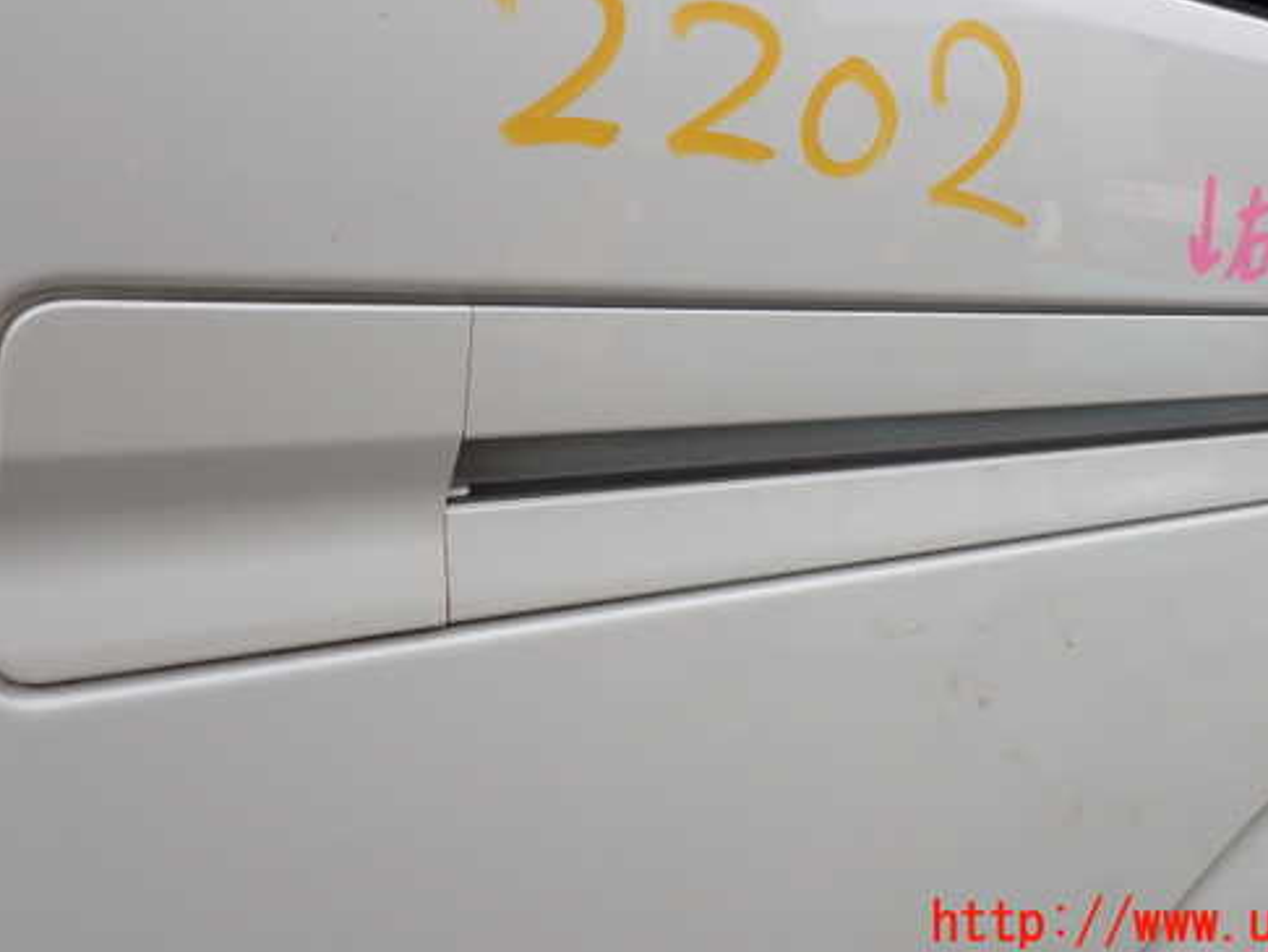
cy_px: 370
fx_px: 1356
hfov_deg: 49.9
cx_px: 738
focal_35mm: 37
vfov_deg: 38.5
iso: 100
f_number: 3.2
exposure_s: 1/640
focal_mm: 5.4
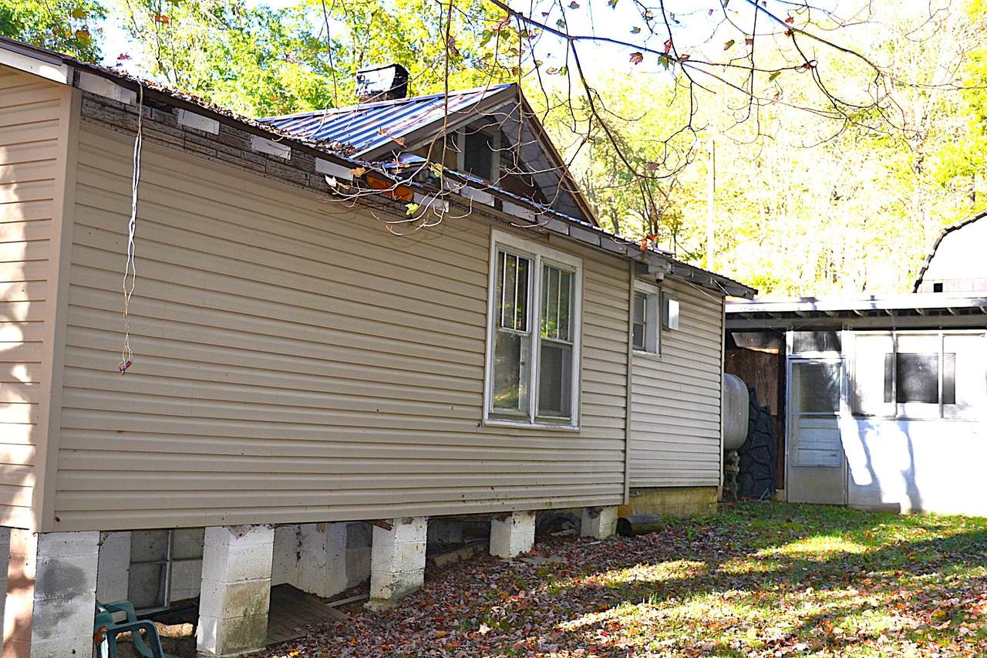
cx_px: 494
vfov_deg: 29.9
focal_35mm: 45
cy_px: 329
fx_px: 1234
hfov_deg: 43.6
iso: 180
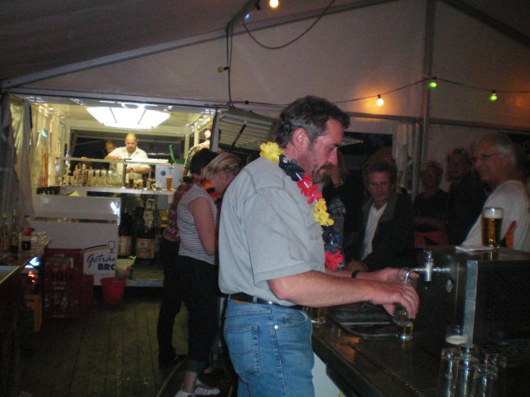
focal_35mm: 38
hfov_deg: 49.0
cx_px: 265
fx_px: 582
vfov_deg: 37.7
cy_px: 198
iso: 400
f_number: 3.1
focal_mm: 6.3
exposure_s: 1/60
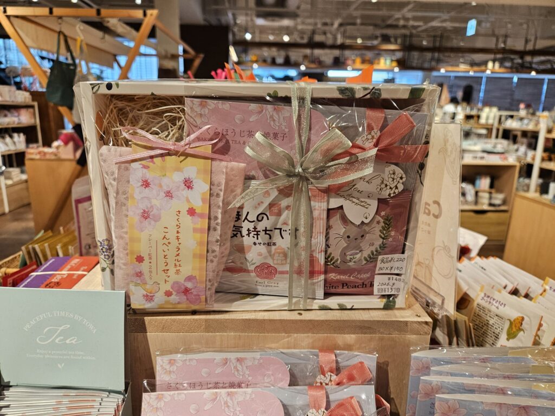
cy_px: 208
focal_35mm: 23
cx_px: 278
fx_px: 369
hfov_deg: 73.9
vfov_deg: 58.9
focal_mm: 5.4
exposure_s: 1/100
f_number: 1.8
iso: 200
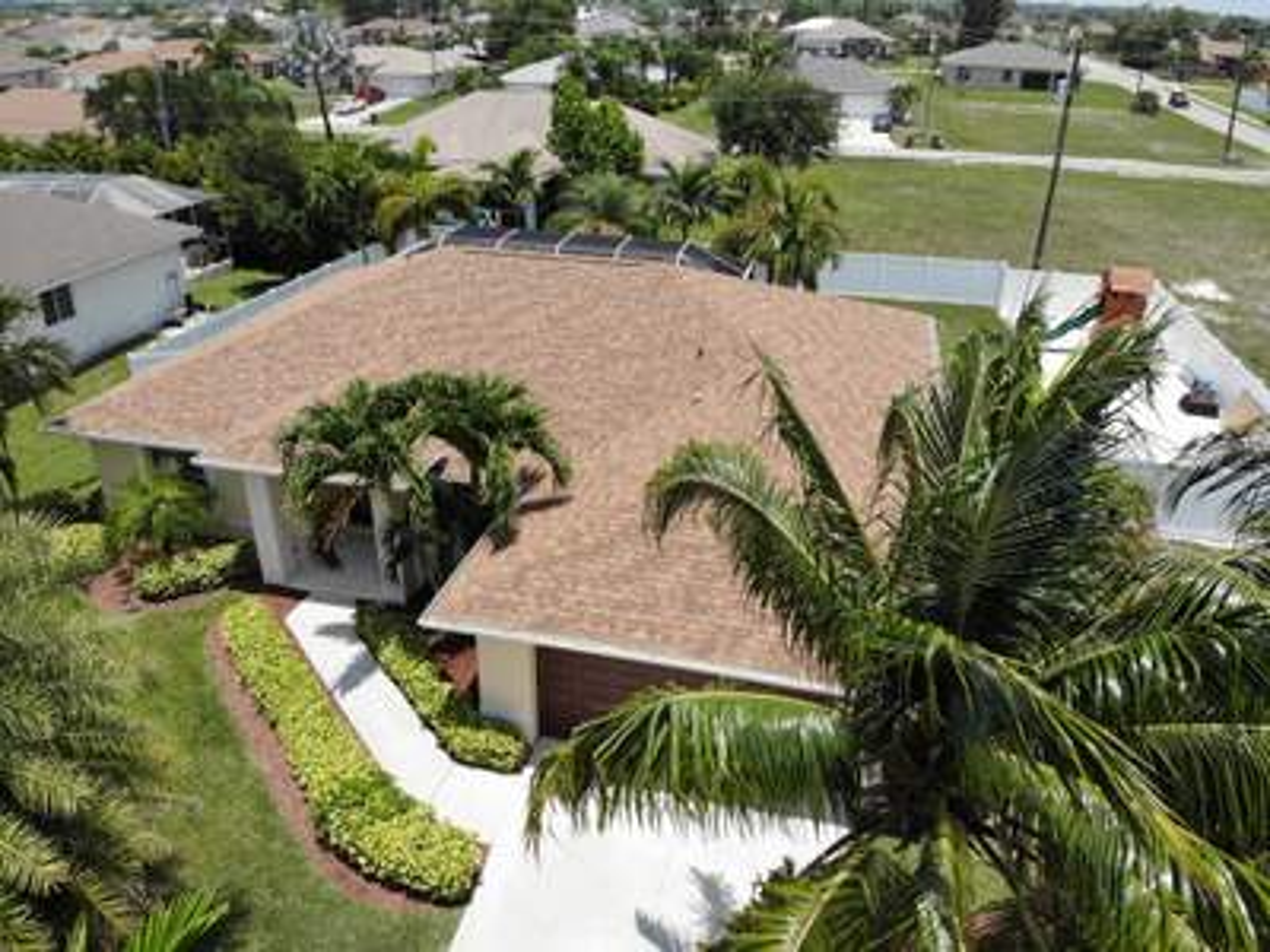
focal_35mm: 24
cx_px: 635
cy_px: 476
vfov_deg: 56.8
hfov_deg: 71.6
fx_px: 881
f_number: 2.8
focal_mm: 4.5
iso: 100
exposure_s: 1/929
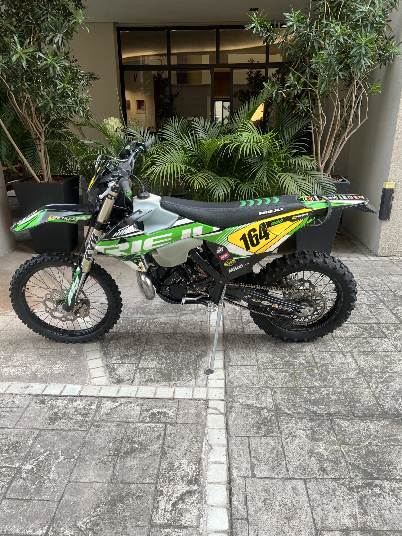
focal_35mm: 26
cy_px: 268
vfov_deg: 67.3
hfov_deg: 53.1
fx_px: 403
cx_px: 201
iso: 40
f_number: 1.5
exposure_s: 1/121
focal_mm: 5.7
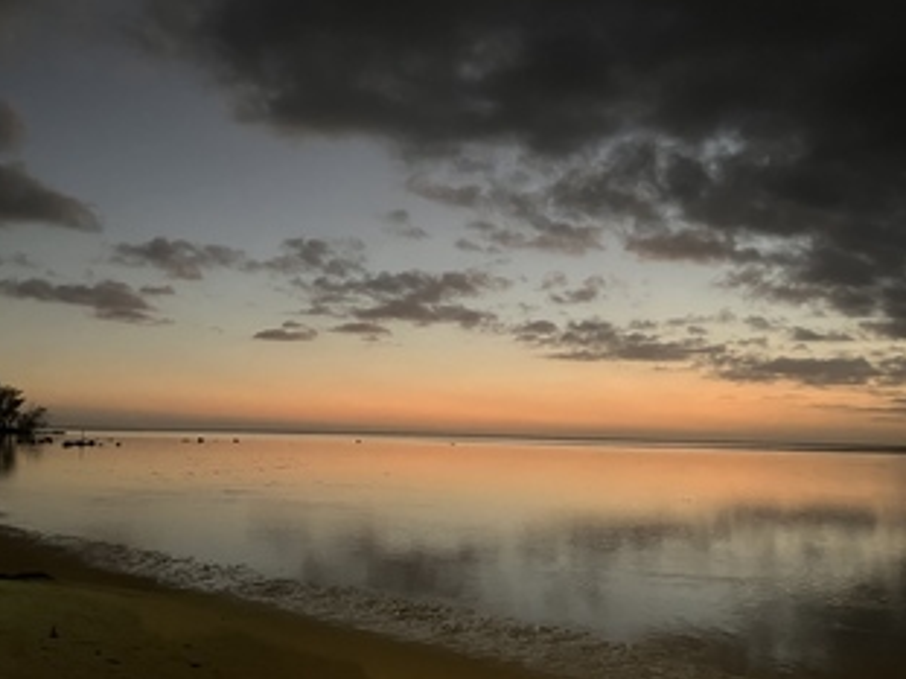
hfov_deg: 51.2
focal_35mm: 36
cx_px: 382
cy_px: 312
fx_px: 942
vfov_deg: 39.6
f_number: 1.8
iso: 640
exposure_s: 1/26
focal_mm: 3.99
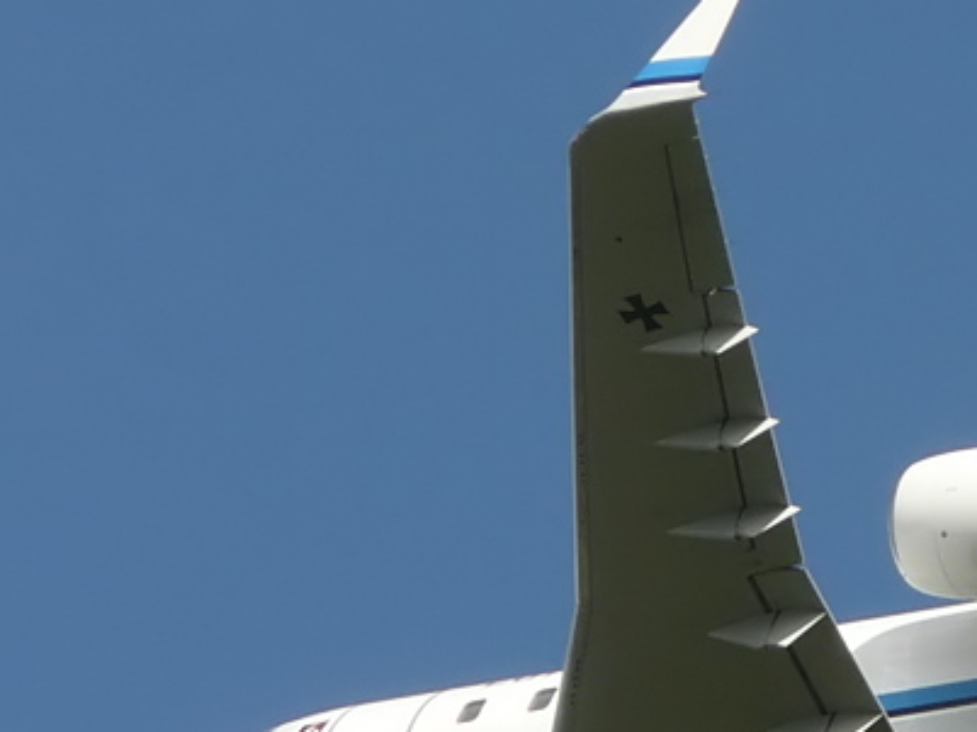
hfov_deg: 2.1
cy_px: 626
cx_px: 1043
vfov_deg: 1.5
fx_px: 27276
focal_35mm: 967
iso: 100
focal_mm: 62.4
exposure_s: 1/400
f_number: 5.6
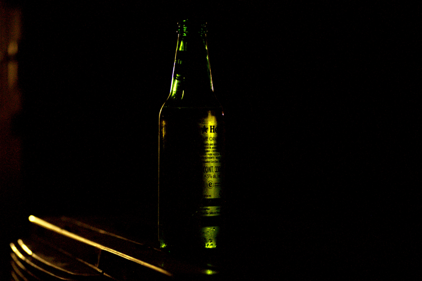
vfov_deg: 14.7
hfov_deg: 21.9
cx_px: 211
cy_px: 140
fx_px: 1090
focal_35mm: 93
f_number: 4.2
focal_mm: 62
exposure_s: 1/125
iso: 1600
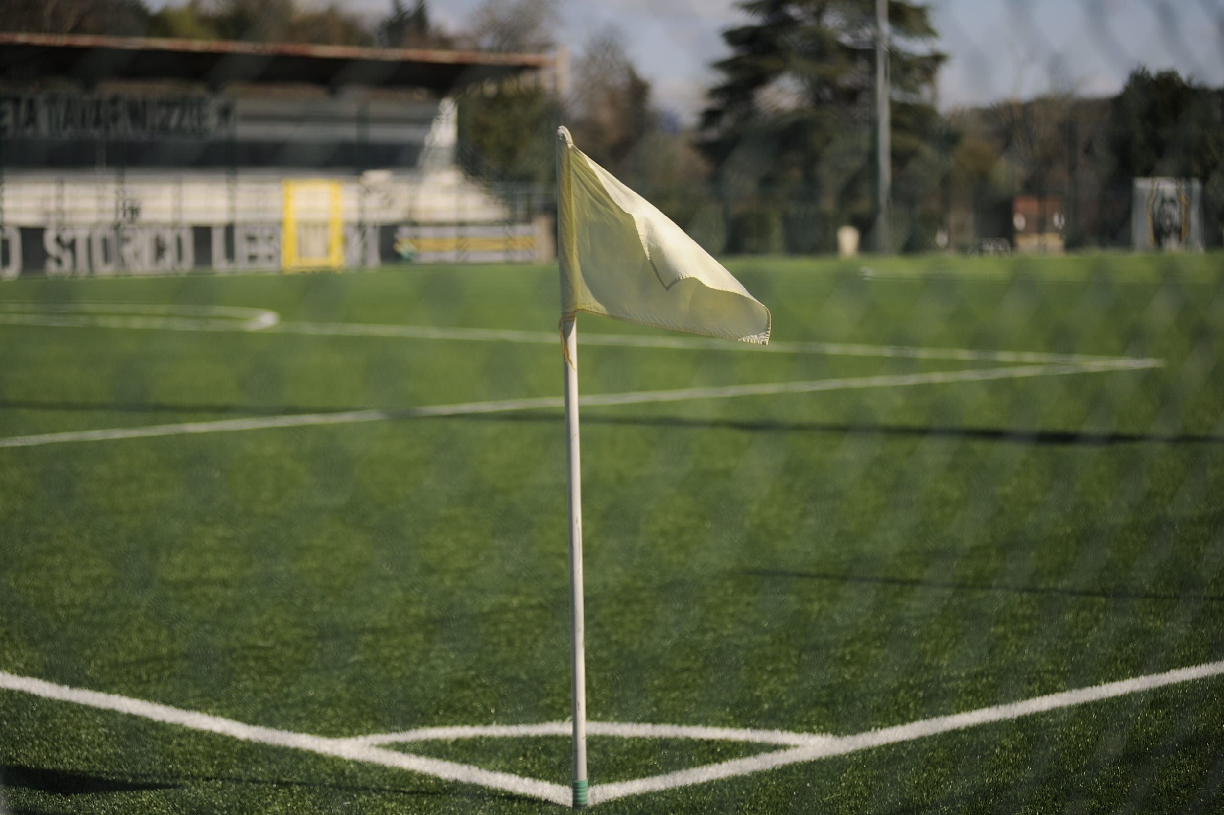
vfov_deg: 17.0
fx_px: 2718
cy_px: 408
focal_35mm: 80
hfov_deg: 25.4
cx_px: 612
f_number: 2.8
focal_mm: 80
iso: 200
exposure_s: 1/5000
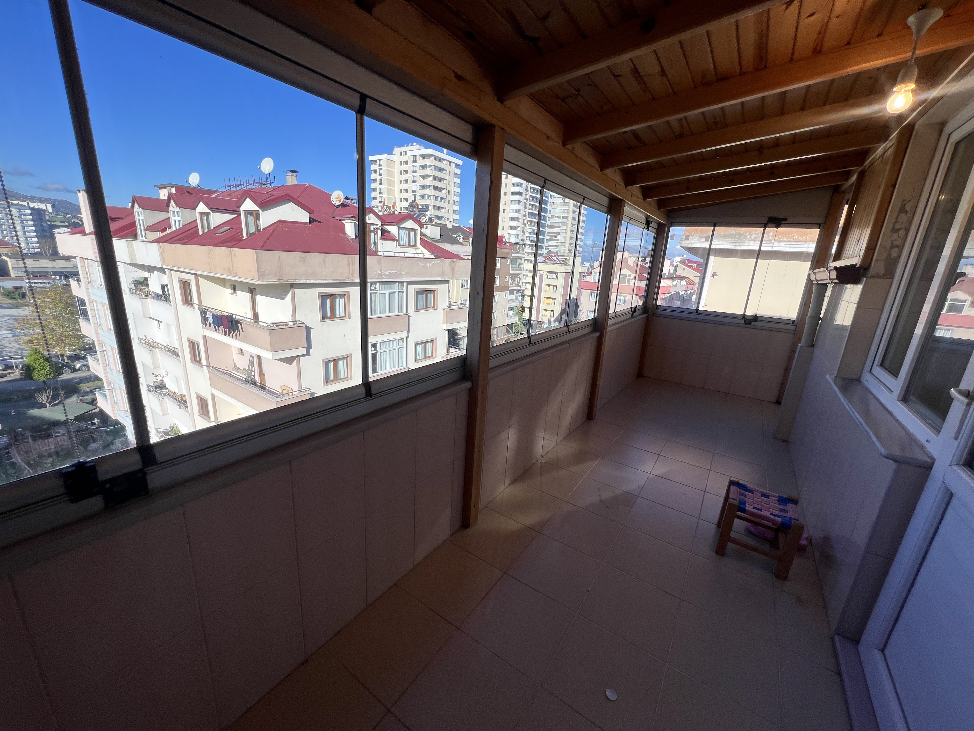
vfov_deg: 89.9
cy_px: 366
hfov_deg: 106.2
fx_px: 366
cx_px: 487
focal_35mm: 13
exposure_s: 1/481
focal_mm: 1.57
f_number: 1.8
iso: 32
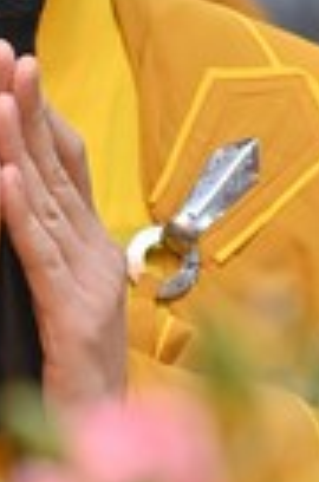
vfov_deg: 3.6
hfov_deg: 2.4
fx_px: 7681
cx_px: -142
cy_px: 269
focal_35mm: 575
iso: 2000
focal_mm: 120
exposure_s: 1/125
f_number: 5.6
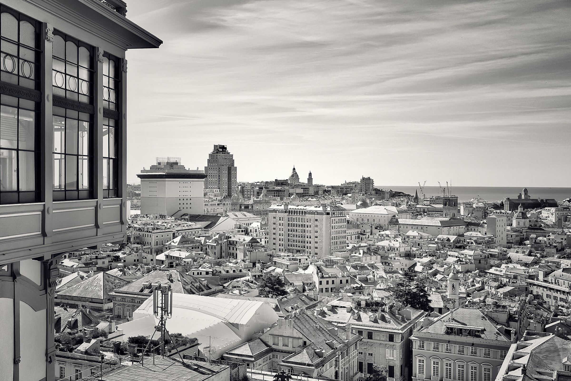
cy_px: 190
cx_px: 286
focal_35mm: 37
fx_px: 587
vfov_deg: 35.9
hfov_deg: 51.9
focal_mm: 13.72
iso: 125
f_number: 5.6
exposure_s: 1/640
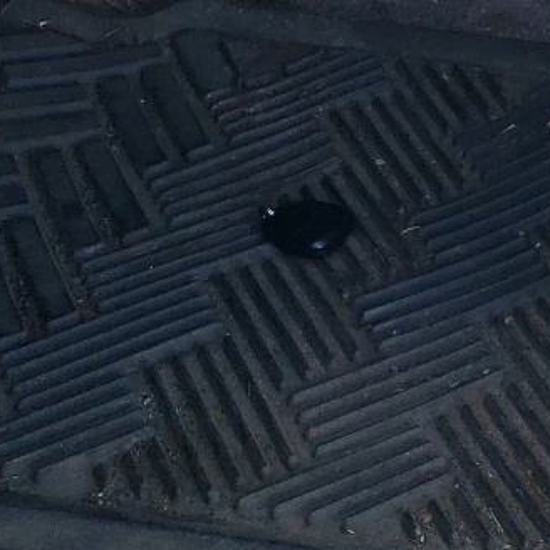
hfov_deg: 13.7
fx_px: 2013
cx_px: 1026
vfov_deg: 14.1
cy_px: -389
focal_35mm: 112
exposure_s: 1/185
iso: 50
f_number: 1.5
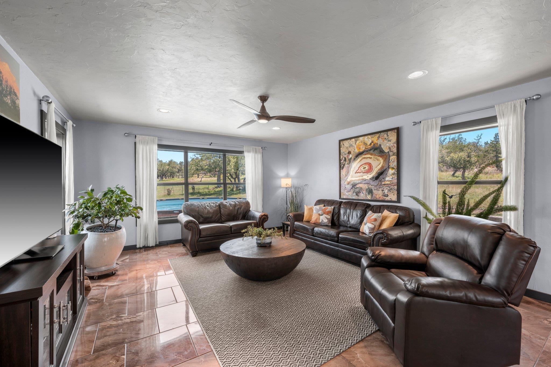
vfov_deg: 81.2
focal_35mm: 14
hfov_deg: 104.3
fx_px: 214
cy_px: 184
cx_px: 276
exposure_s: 1/20
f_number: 8
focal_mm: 14
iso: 100
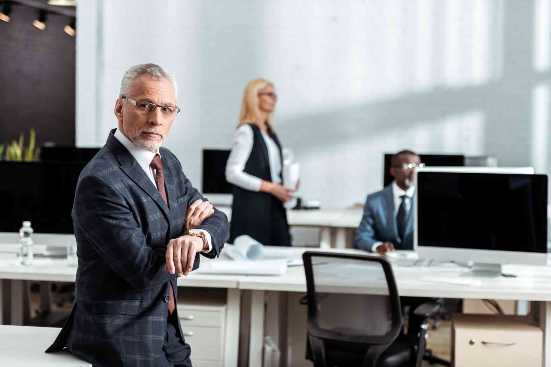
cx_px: 276
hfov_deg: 28.8
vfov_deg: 19.5
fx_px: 1072
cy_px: 184
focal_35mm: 70
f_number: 2.8
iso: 200
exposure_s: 1/200
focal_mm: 70
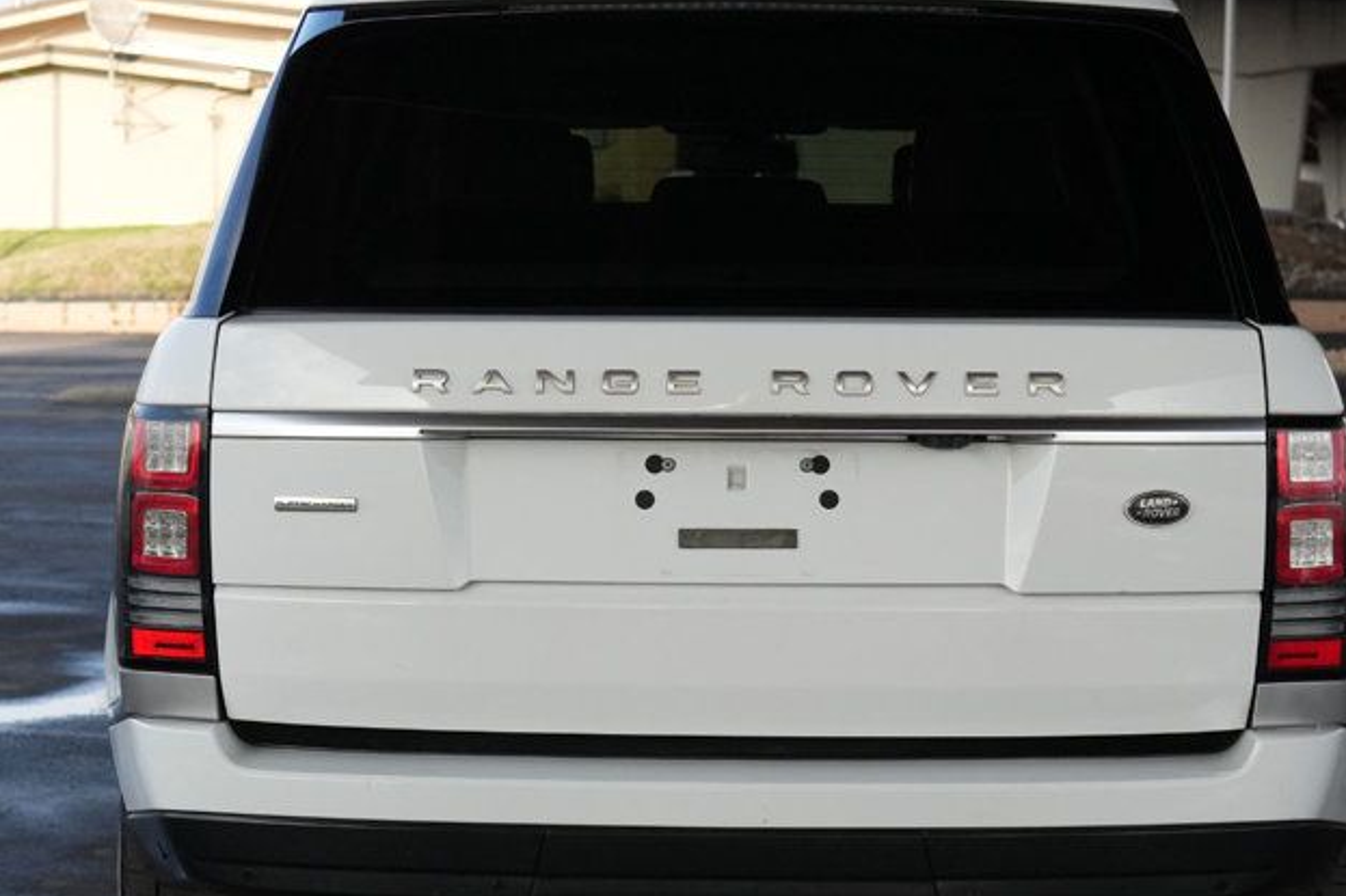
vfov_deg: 18.4
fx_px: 2766
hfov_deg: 27.3
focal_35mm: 74
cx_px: 724
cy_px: 516
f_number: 3.5
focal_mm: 30
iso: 1600
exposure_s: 1/160
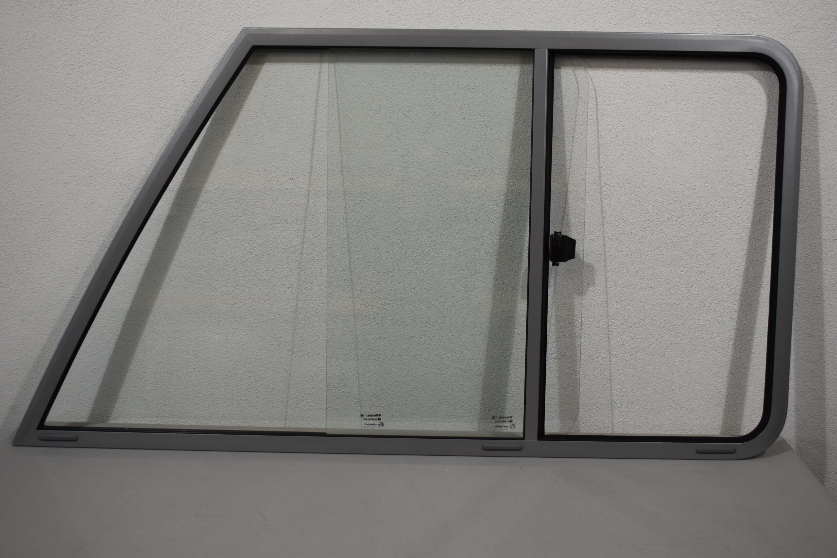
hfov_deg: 46.4
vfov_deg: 31.9
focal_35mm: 42
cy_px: 279
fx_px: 976
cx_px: 418
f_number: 5.6
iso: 280
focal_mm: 28
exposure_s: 1/125
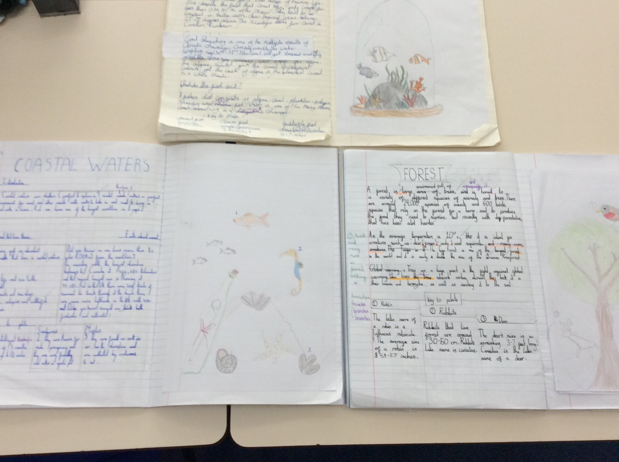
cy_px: 212
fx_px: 661
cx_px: 317
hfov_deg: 50.2
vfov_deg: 38.5
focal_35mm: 37
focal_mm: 3.3
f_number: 2.4
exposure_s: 1/100
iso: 64
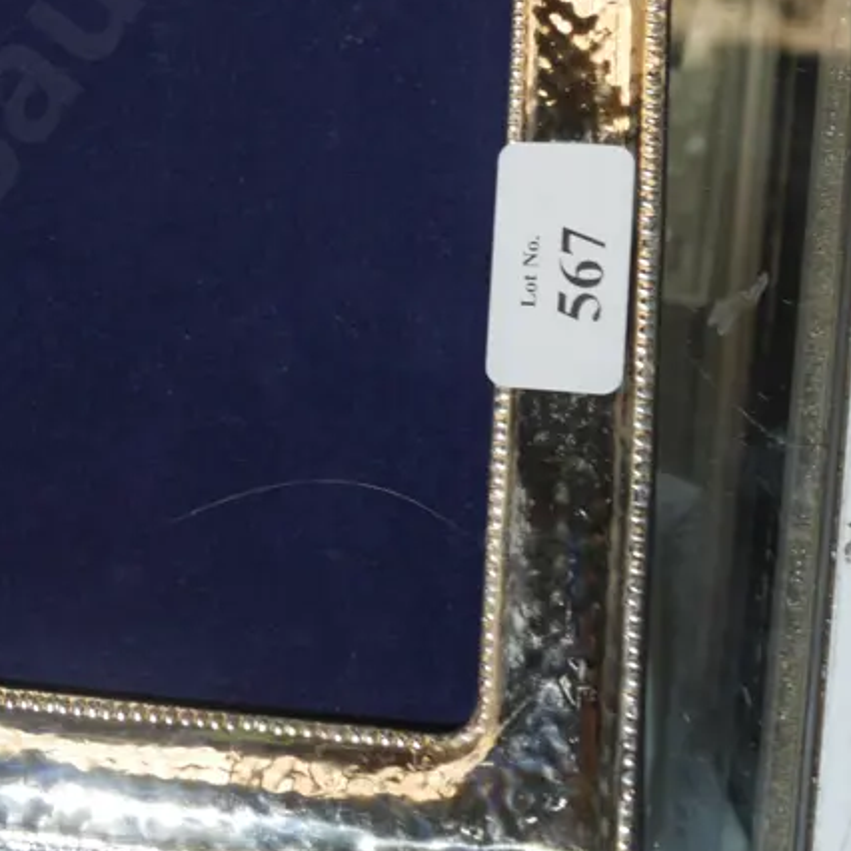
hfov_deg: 20.0
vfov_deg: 19.8
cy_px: -6
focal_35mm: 85
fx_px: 2364
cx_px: 95
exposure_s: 1/80
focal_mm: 20
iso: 200
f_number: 4.4
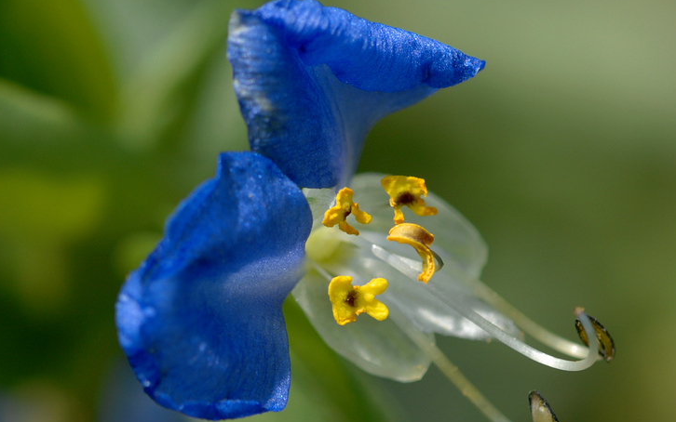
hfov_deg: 5.0
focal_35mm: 421
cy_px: 239
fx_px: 7757
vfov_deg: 3.1
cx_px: 410
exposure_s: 1/320
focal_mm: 200
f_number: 8
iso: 200
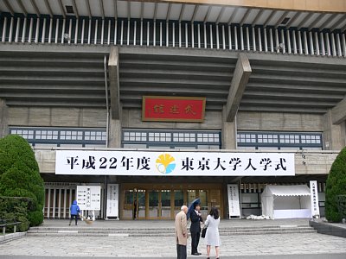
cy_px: 130
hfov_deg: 52.6
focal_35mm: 35
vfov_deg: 40.7
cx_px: 173
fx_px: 350
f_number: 2.8
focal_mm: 7.4
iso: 100
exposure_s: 1/30
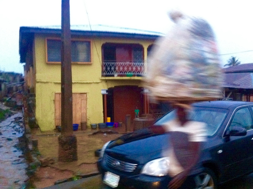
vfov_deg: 37.6
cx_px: 132
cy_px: 101
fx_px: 277
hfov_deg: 49.0
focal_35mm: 38
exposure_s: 1/15
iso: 1000
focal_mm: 3.85
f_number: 2.8
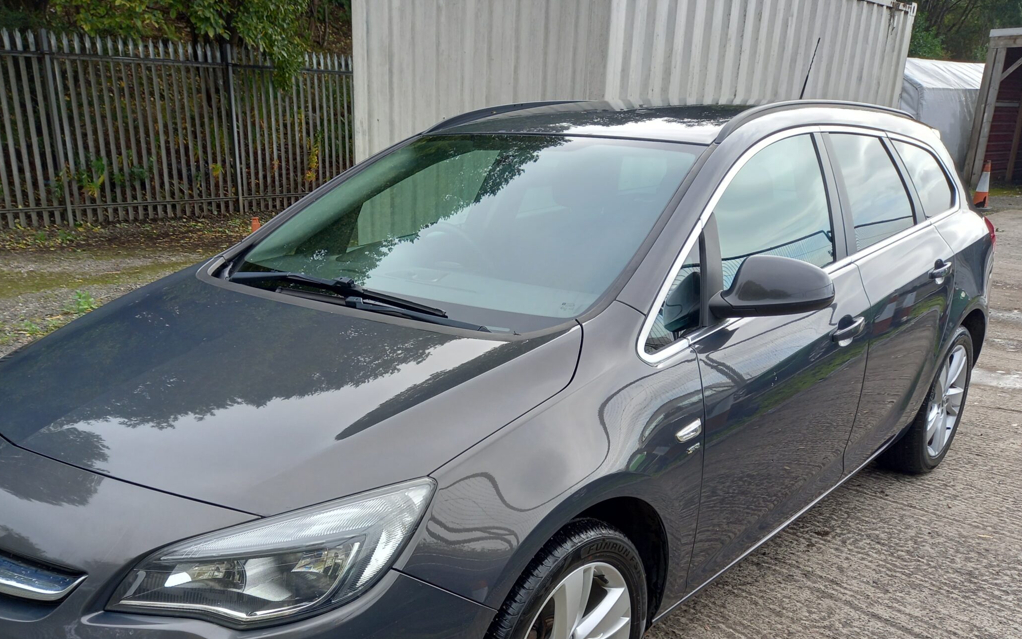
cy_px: 468
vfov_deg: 37.5
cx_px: 457
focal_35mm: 33
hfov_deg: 58.0
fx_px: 919
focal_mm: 4.6
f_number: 2
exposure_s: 1/120
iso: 50
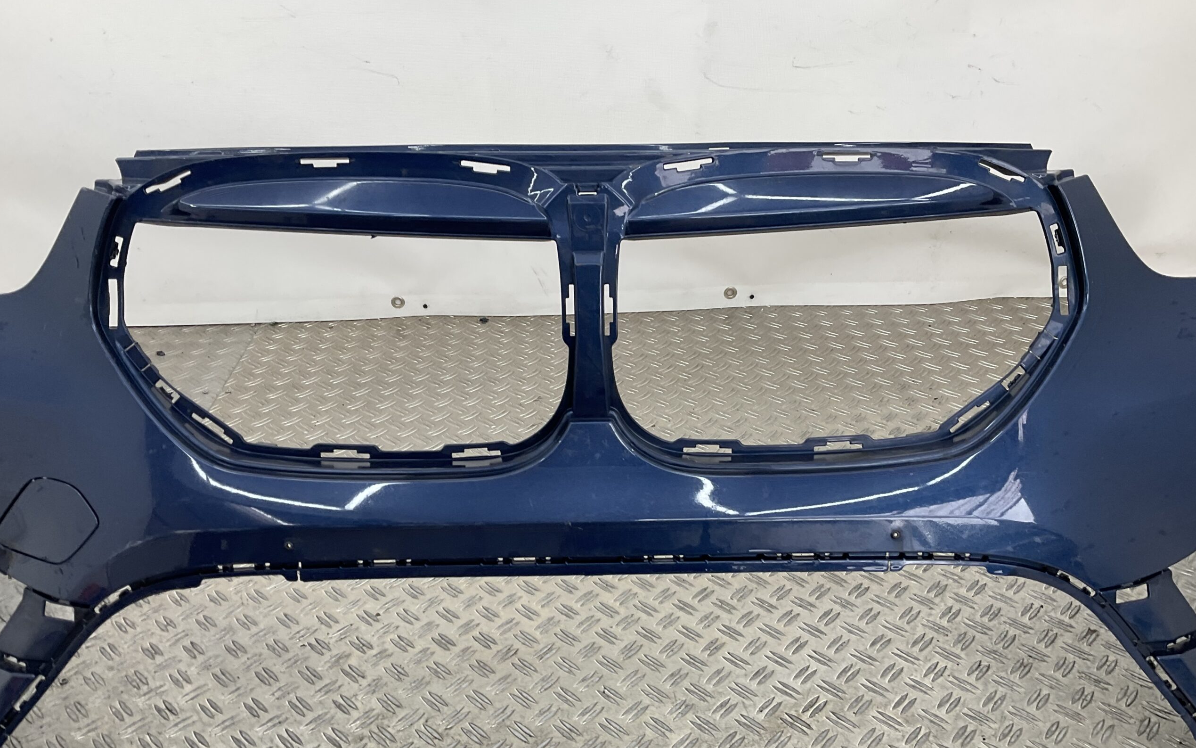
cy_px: 404
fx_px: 1010
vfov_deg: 40.6
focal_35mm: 31
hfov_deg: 61.2
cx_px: 596
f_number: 1.8
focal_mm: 3
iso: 25
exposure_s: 1/120
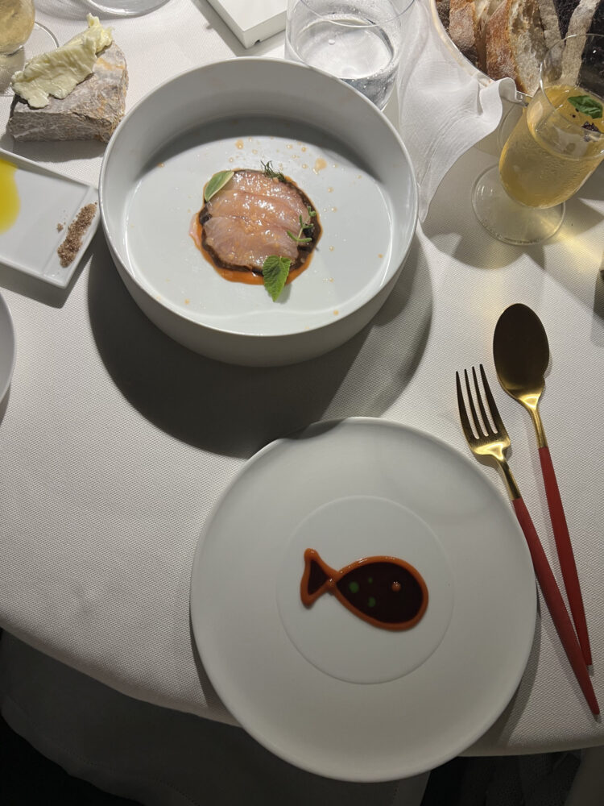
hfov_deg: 53.1
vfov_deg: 67.3
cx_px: 302
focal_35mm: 26
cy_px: 403
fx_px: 605
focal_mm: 5.7
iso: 64
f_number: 1.5
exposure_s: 1/50
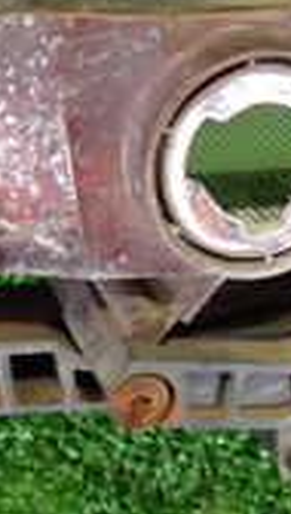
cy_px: 177
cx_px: 365
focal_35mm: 97
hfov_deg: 12.2
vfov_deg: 21.9
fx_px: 1325
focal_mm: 4.5
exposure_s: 1/30
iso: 500
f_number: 2
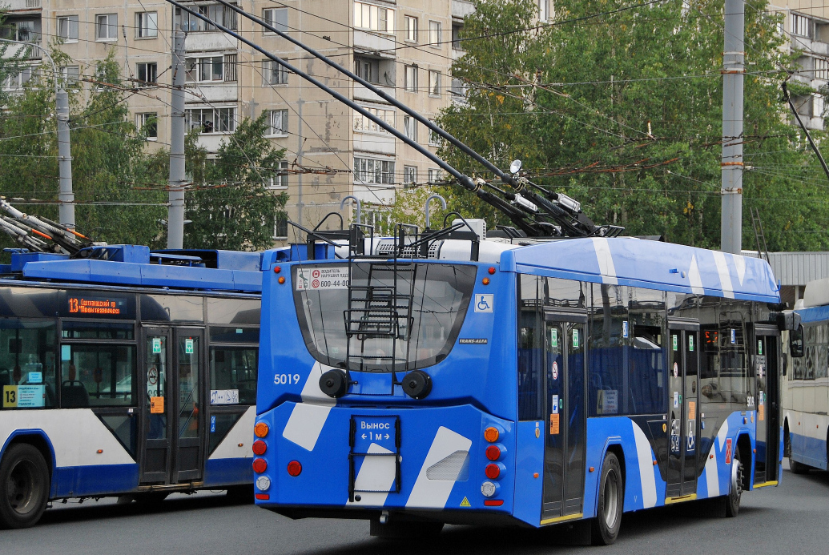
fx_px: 2605
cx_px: 461
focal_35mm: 113
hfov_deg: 18.1
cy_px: 222
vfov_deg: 12.2
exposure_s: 1/200
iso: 100
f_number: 5.6
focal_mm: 60
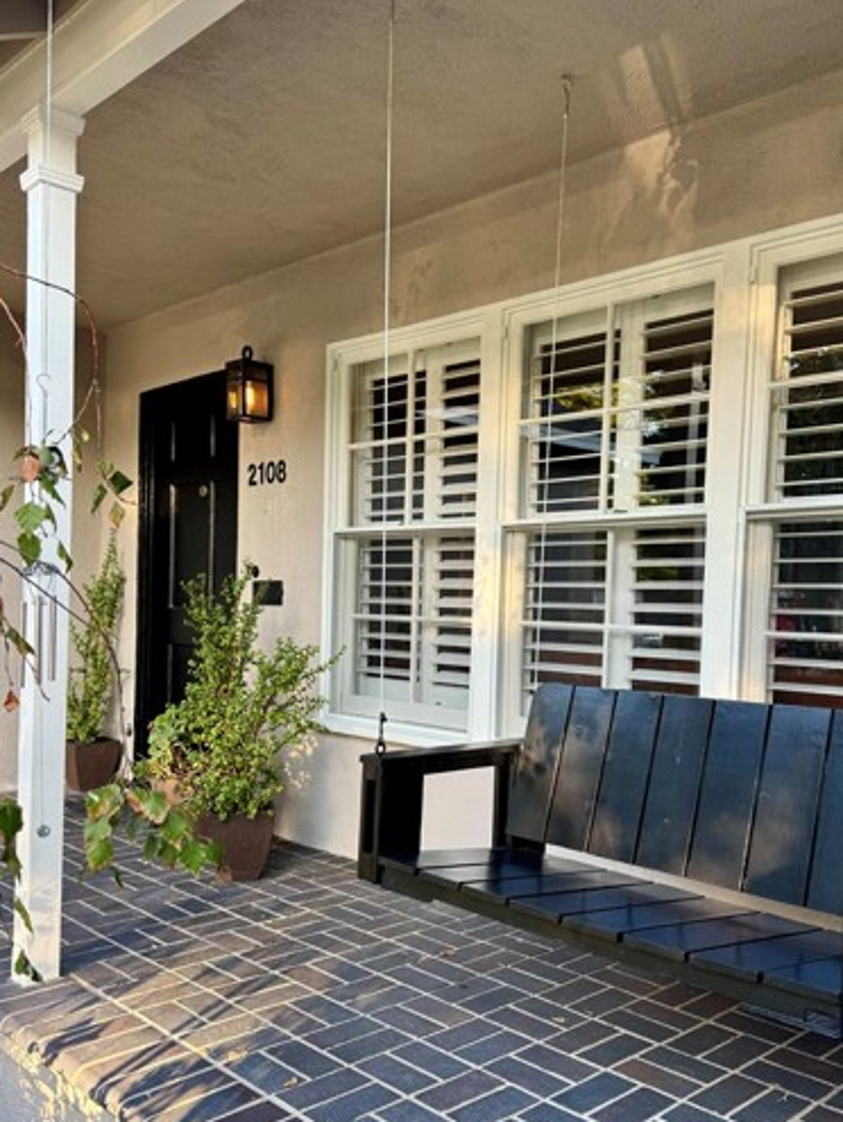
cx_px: 519
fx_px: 1005
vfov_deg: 58.1
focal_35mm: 31
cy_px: 644
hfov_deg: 45.2
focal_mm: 6.76
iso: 64
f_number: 1.78
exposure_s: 1/145
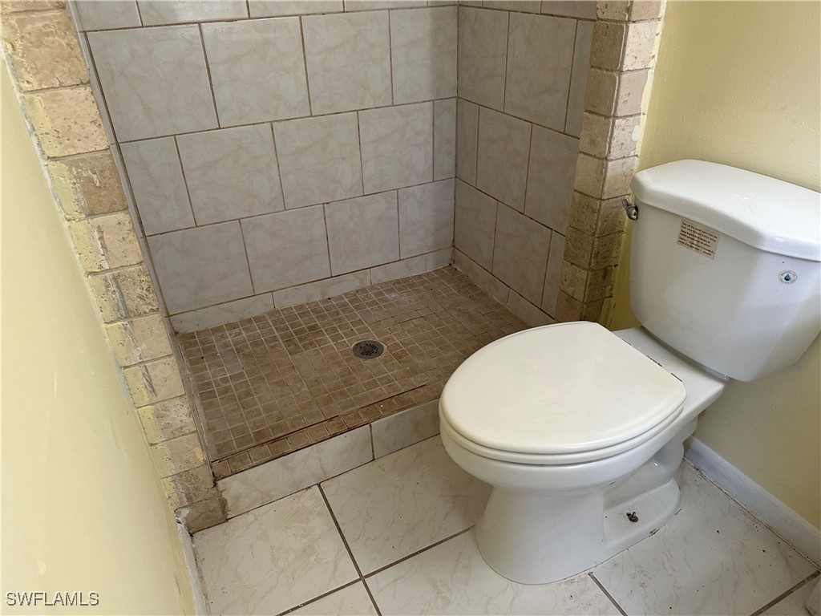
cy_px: 308
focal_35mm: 24
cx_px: 410
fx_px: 569
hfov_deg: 71.6
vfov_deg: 56.8
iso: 160
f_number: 1.78
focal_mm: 6.86
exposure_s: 1/120
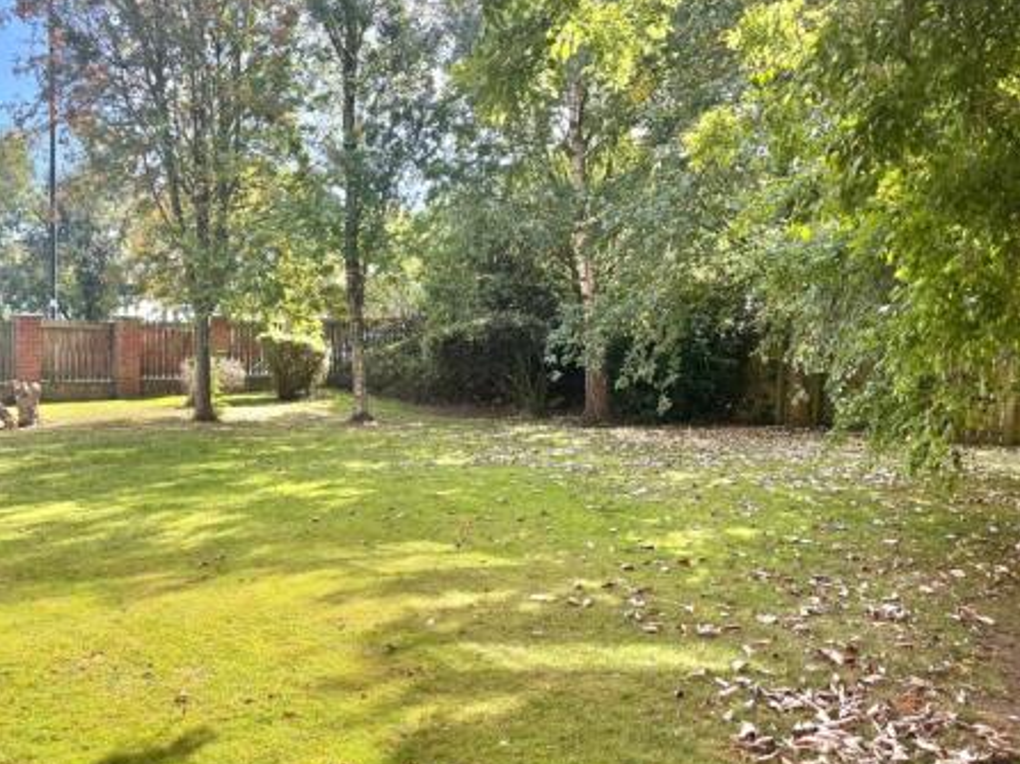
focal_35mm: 34
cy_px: 417
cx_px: 372
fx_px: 1001
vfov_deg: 41.7
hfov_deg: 53.3
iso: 50
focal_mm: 5.96
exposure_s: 1/634
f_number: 1.6
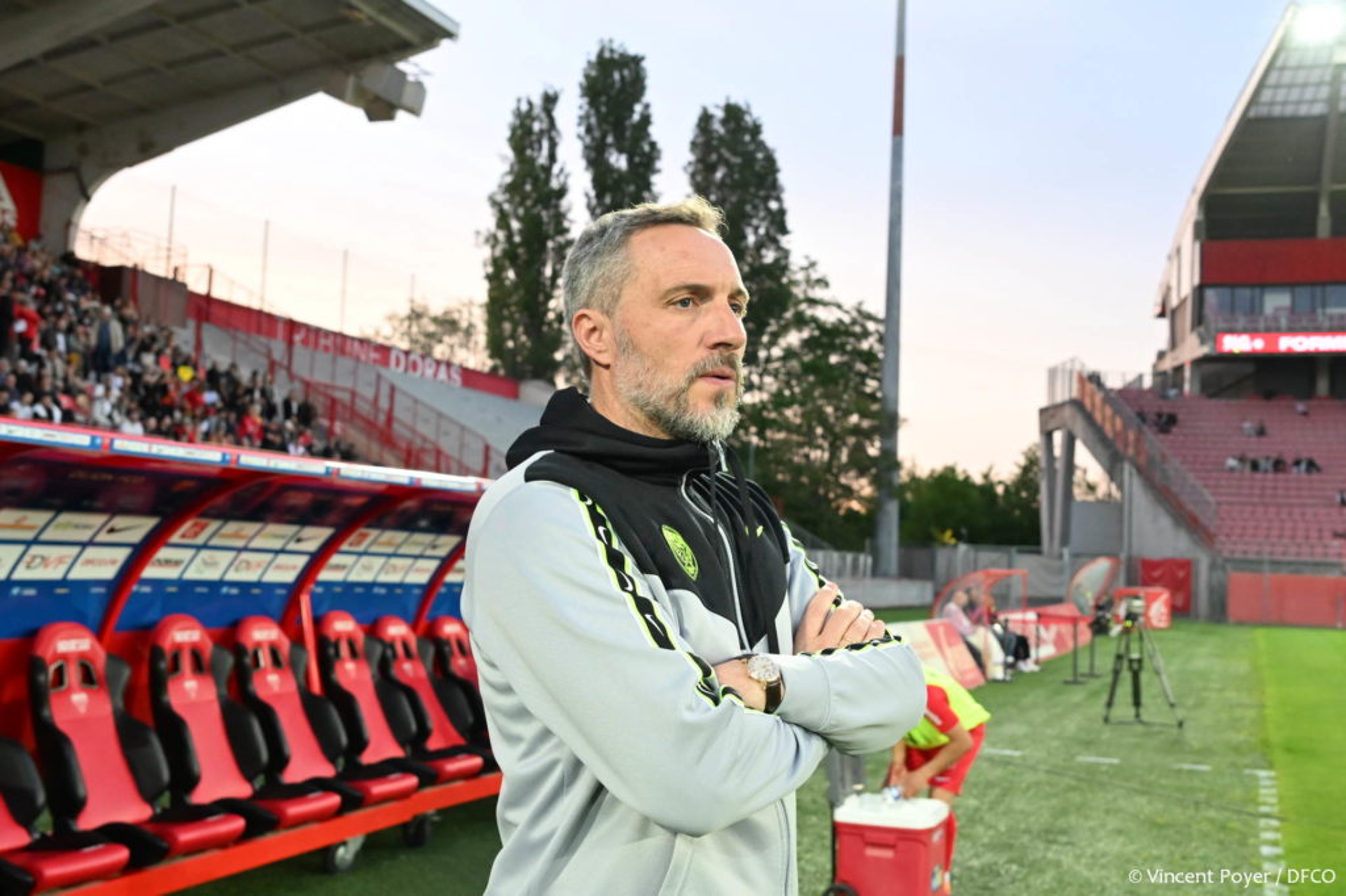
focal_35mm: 36
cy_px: 448
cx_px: 673
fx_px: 1345
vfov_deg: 36.8
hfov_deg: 53.1
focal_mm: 24
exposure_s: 1/640
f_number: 4
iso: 2500
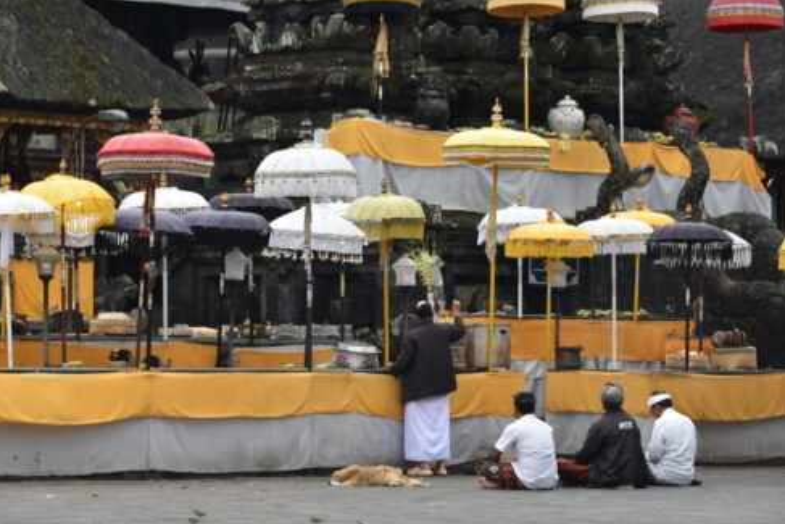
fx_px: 3512
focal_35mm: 161
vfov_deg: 8.5
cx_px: 276
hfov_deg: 12.7
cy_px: 260
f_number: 5.3
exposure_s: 1/125
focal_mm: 112
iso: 125
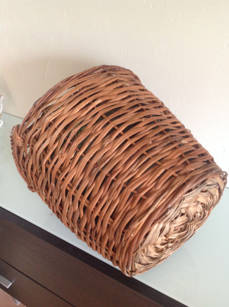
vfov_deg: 52.7
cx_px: 114
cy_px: 154
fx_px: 310
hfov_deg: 40.6
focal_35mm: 35
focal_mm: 4.28
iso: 200
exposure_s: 1/15
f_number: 2.4
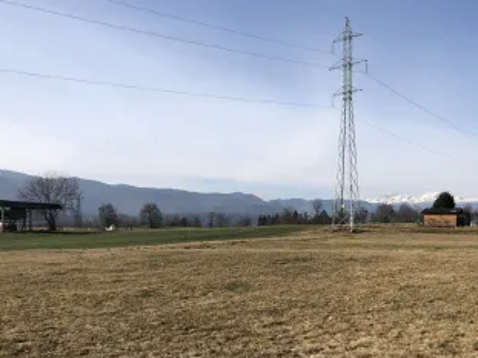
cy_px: 209
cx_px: 277
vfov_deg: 39.5
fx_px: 497
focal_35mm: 36
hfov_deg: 51.2
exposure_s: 1/2404
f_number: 1.8
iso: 20
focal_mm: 3.99
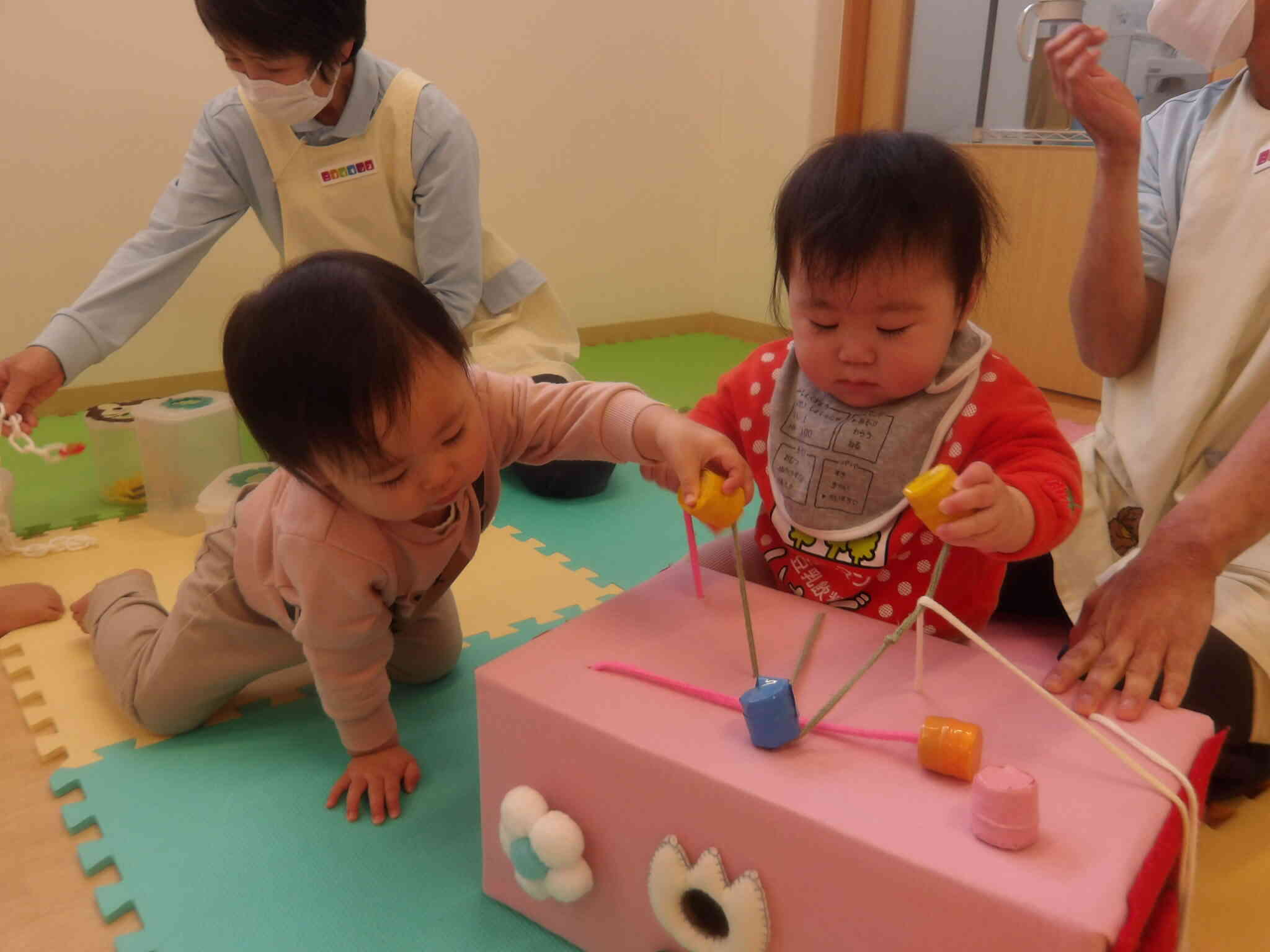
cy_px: 476
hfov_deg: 65.3
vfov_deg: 51.4
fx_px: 991
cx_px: 635
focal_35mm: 27
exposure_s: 1/83
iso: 100
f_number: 3
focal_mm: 4.9
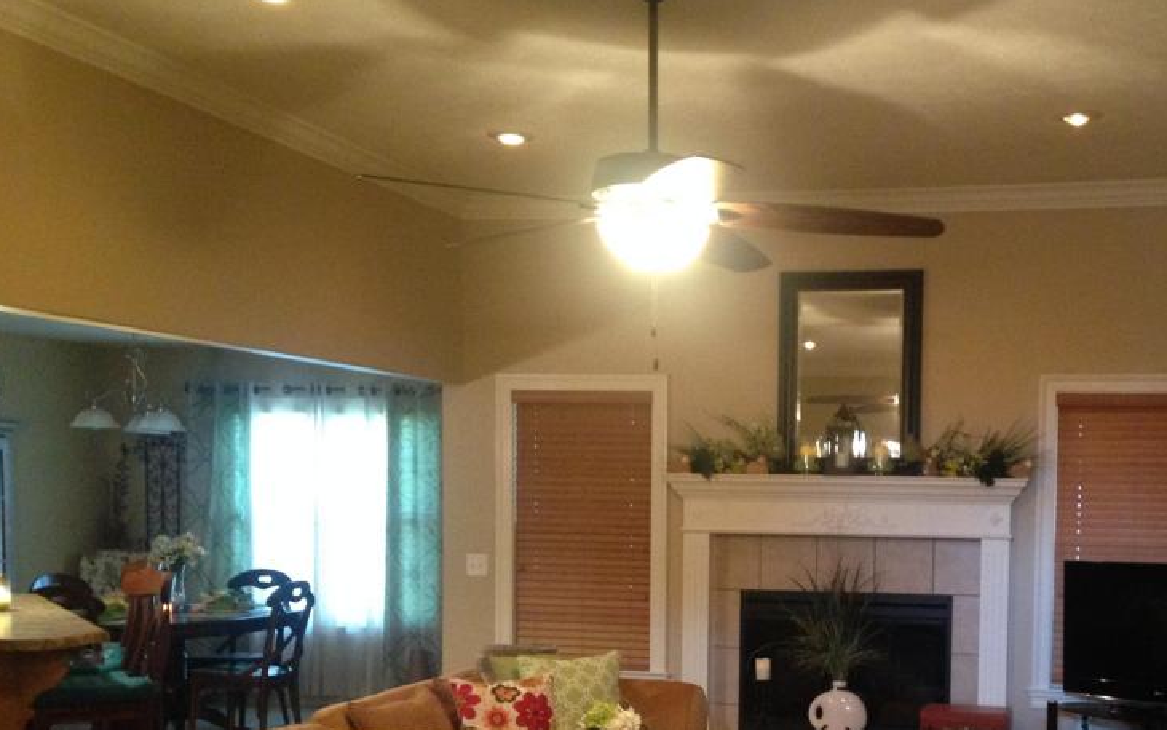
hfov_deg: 40.4
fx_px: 1559
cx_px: 811
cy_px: 583
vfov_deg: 25.9
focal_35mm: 49
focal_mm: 4.12
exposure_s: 1/17
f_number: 2.4
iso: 400
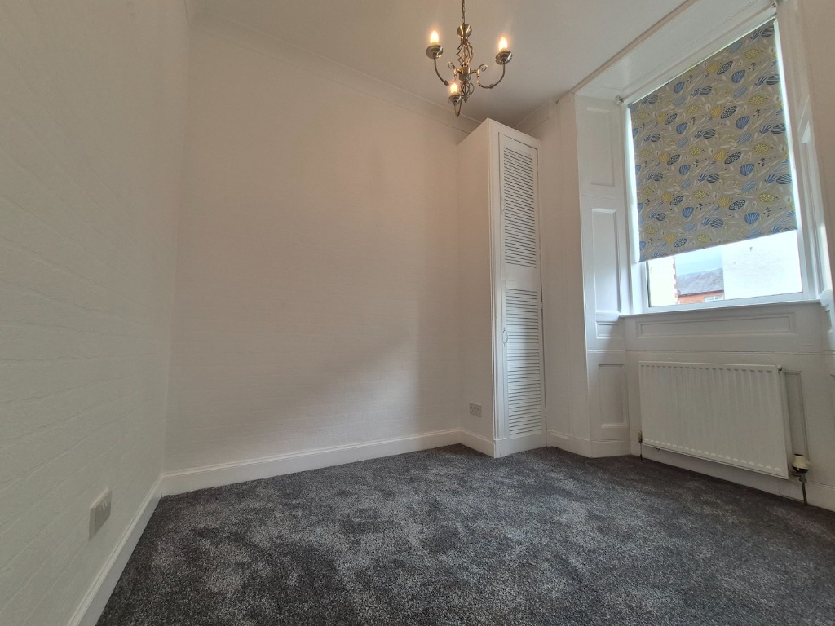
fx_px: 314
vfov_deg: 89.9
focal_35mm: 13
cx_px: 418
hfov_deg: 106.2
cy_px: 313
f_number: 2.2
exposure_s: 1/100
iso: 64
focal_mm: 1.74
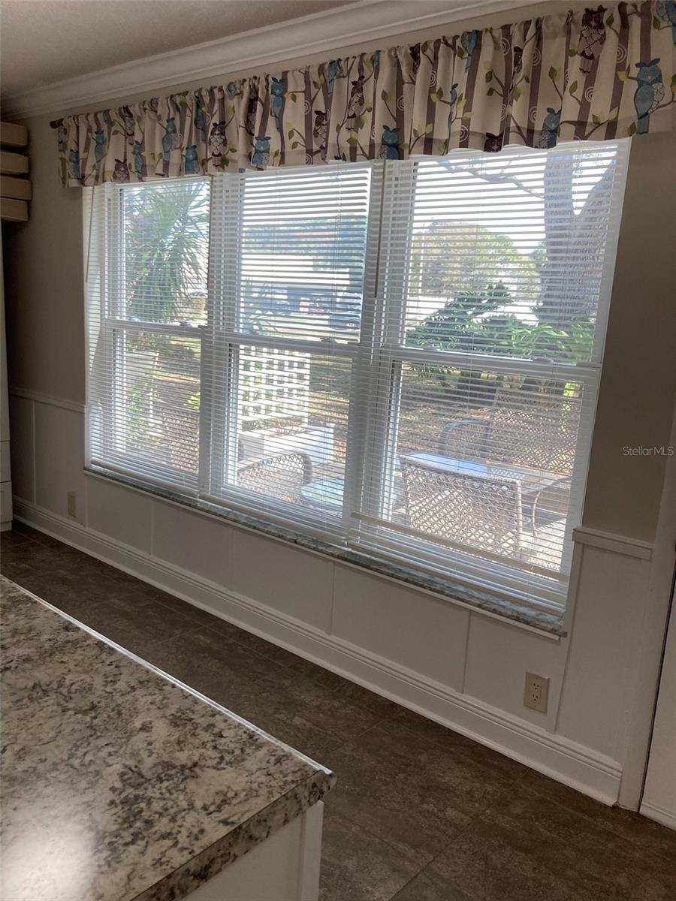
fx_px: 729
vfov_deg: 63.4
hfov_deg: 49.7
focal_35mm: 28
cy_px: 450
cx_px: 338
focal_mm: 3.99
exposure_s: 1/120
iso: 32
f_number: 1.8
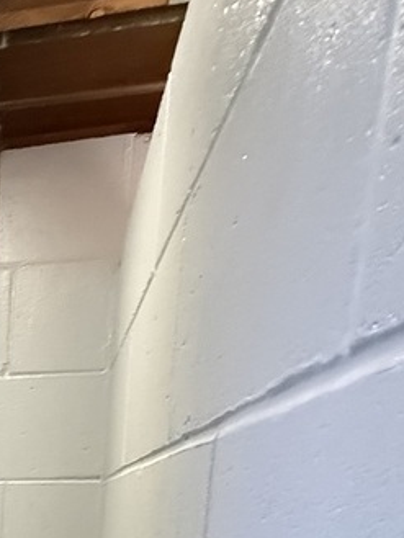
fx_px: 715
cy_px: 680
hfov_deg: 26.3
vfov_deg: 32.3
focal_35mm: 46
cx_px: -134
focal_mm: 2.22
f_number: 2.2
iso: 800
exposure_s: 1/60
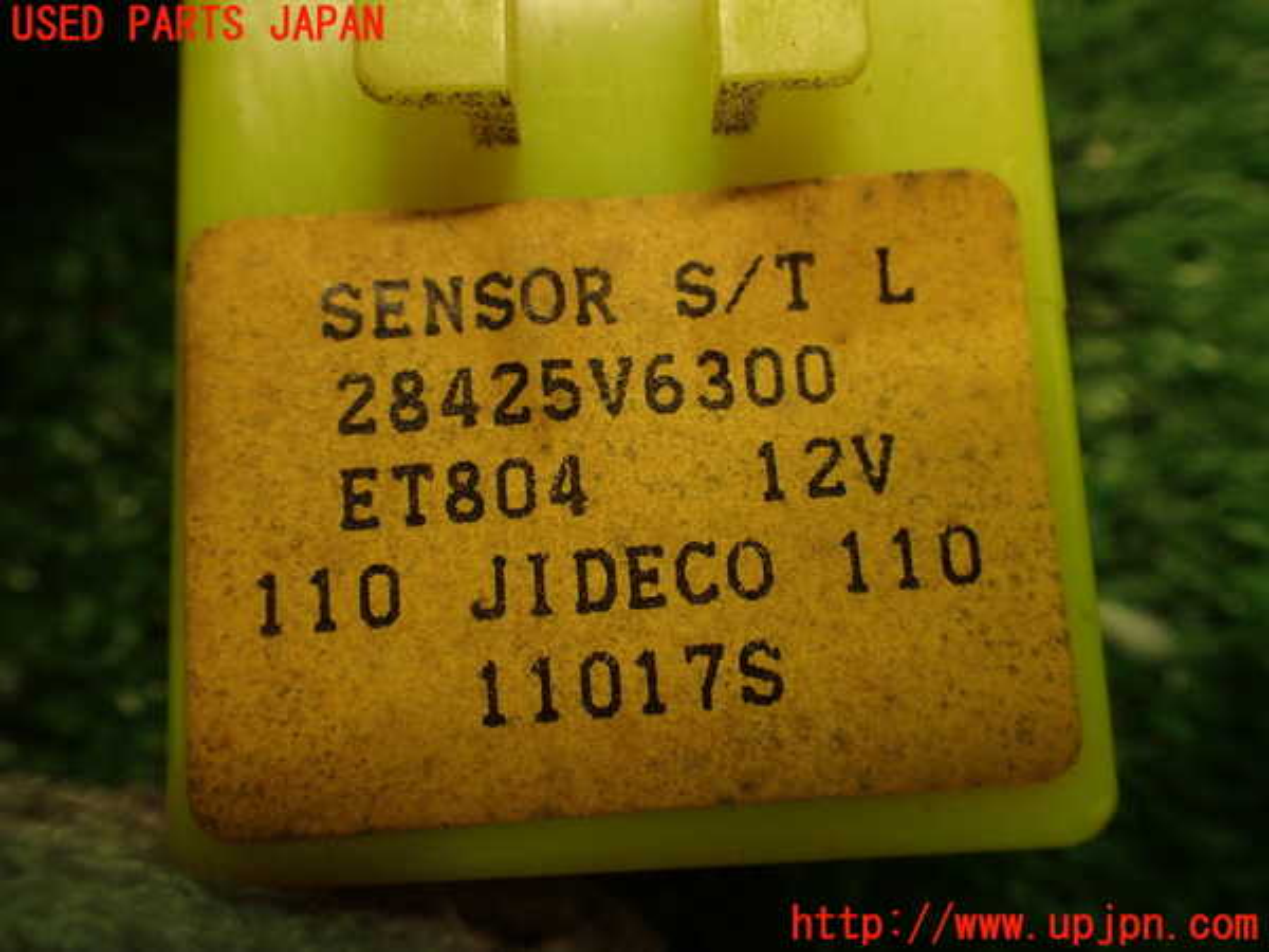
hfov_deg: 56.8
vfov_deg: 44.2
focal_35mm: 32
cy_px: 476
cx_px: 634
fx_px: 1173
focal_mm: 5.79
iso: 200
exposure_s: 1/50
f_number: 2.4
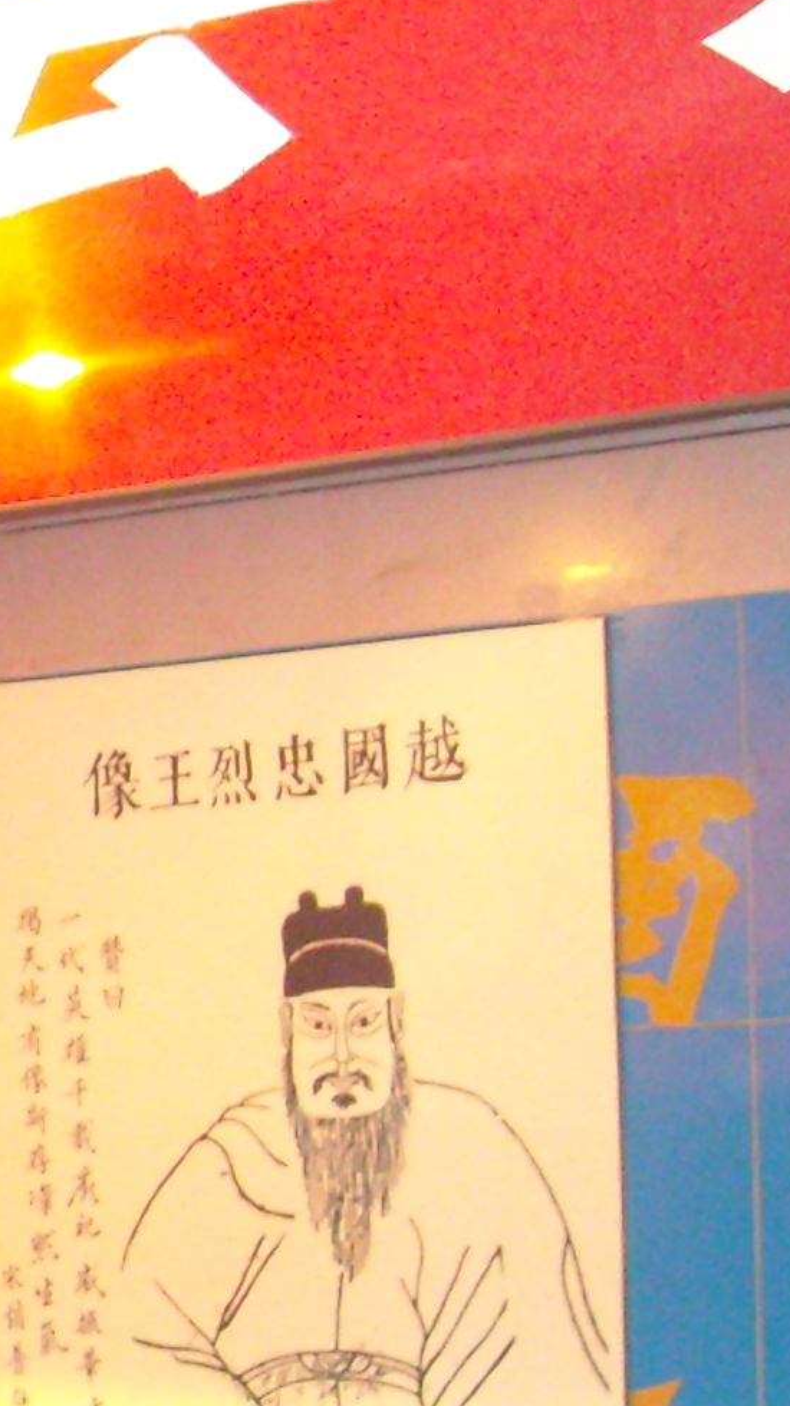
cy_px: 1103
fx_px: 3765
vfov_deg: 20.9
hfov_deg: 10.8
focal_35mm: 101
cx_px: -832
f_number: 2.8
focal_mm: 5.7
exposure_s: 1/30
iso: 644
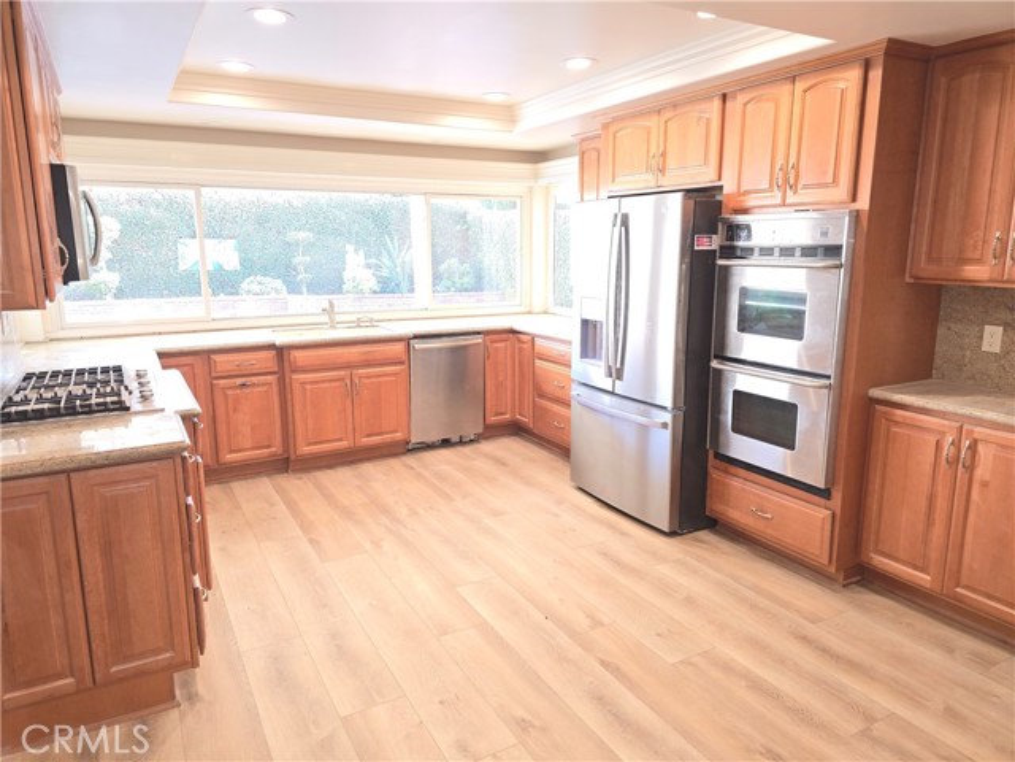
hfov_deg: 73.9
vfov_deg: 58.9
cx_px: 508
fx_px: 674
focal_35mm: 23
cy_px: 381
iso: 100
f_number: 1.7
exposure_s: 1/40
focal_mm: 6.3
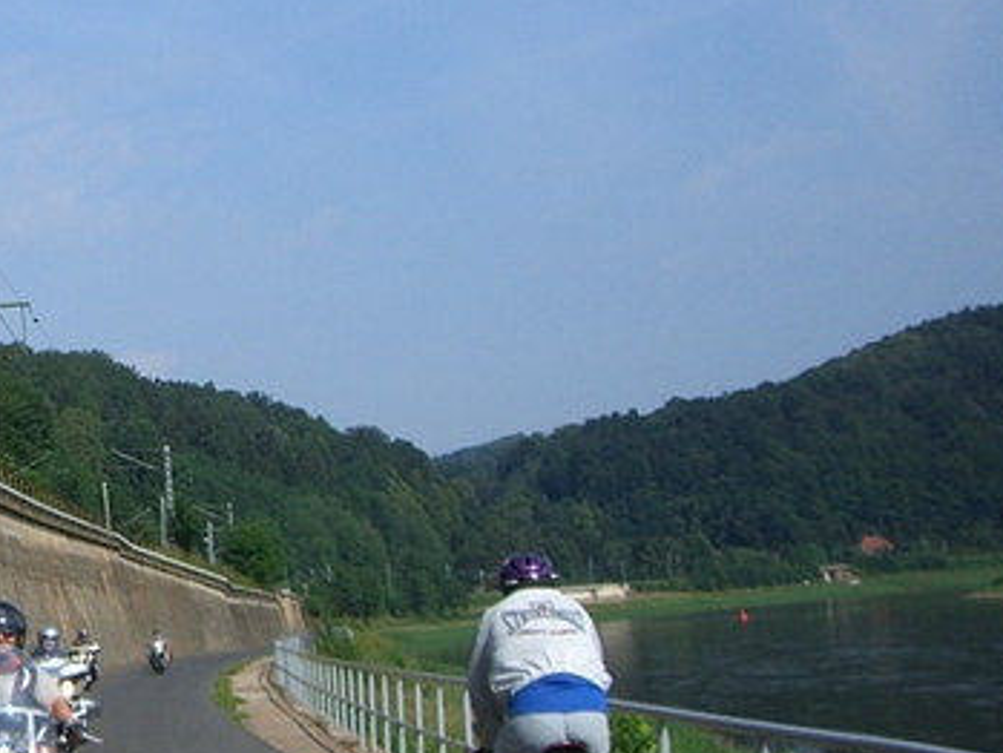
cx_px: -103
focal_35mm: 87
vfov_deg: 16.9
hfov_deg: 21.3
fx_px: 2522
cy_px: 253
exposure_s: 1/800
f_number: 4.3
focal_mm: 6.2
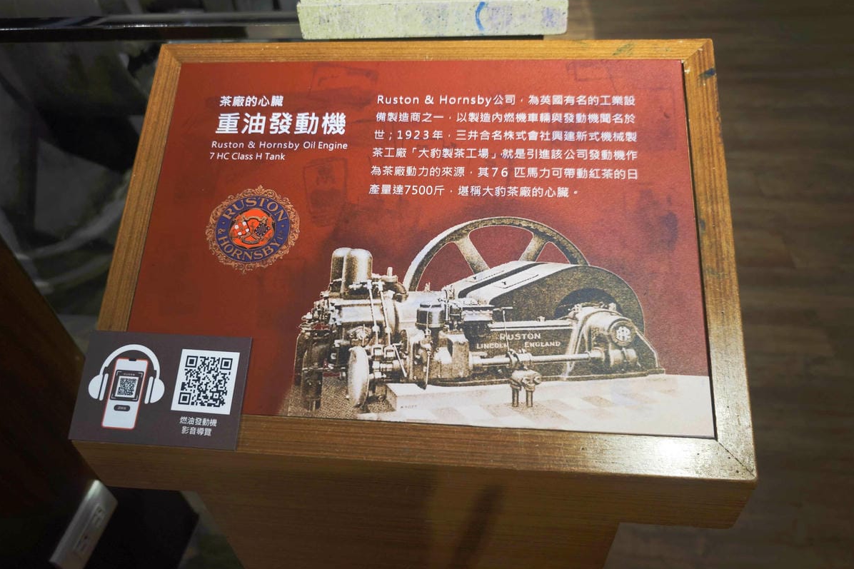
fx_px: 569
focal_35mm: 24
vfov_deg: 53.1
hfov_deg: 73.8
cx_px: 426
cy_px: 263
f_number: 1.63
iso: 400
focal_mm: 8.72
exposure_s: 1/30
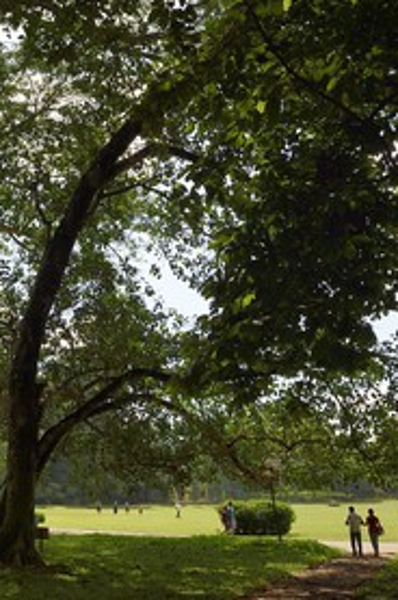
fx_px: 682
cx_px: 22
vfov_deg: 47.5
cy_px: 301
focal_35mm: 41
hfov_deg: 30.7
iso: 200
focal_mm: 27
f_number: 11
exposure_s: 1/160
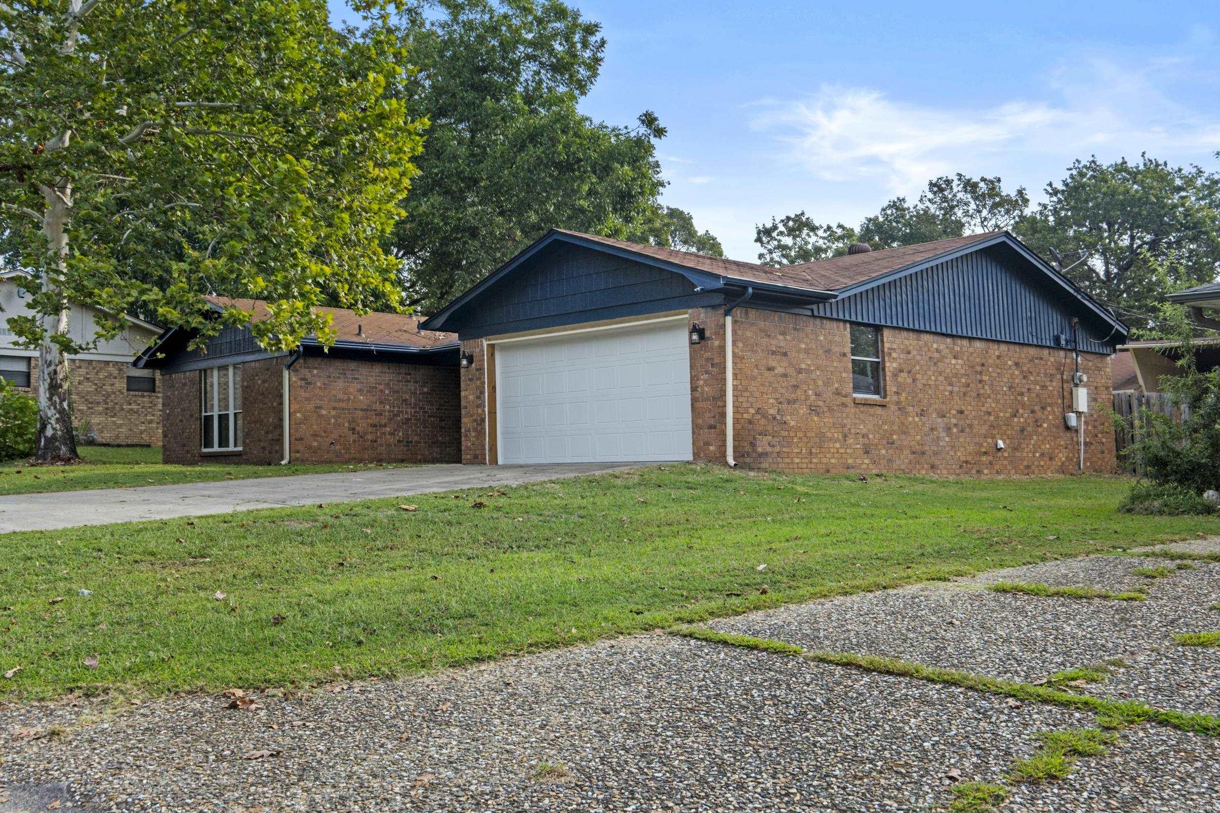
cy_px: 406
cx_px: 610
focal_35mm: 36
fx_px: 1220
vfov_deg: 36.9
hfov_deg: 53.1
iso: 400
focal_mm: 24
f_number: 11
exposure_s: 1/15
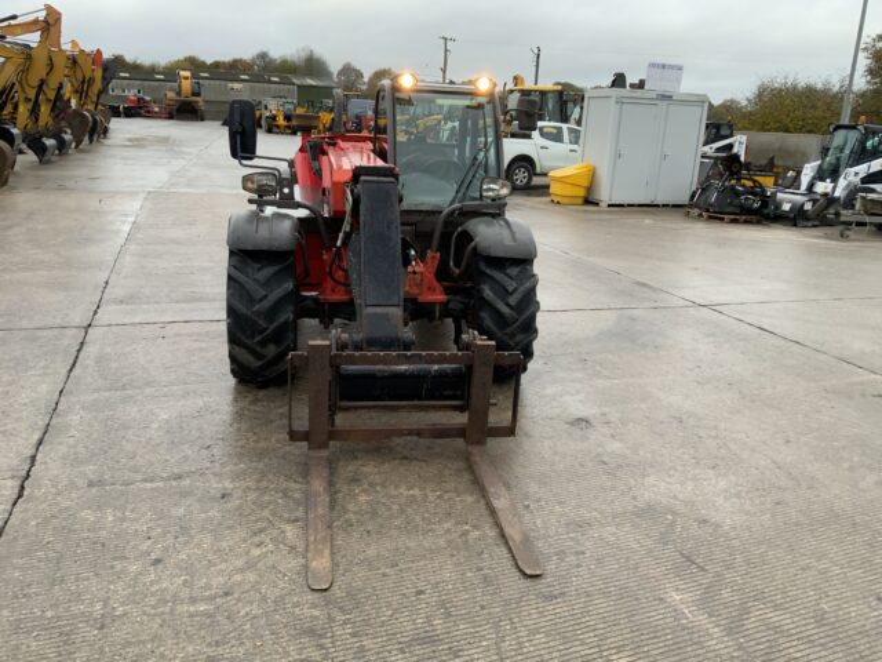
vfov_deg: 48.2
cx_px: 441
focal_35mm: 29
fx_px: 739
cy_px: 331
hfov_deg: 61.7
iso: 50
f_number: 1.8
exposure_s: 1/122
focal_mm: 3
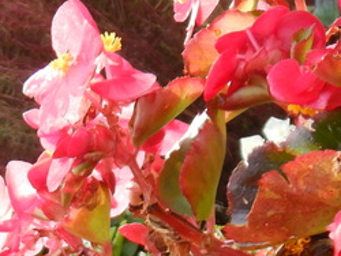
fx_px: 947
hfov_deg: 20.1
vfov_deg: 13.8
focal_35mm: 96
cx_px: 55
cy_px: 460
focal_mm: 4.3
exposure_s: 1/320
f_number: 2.8
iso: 125
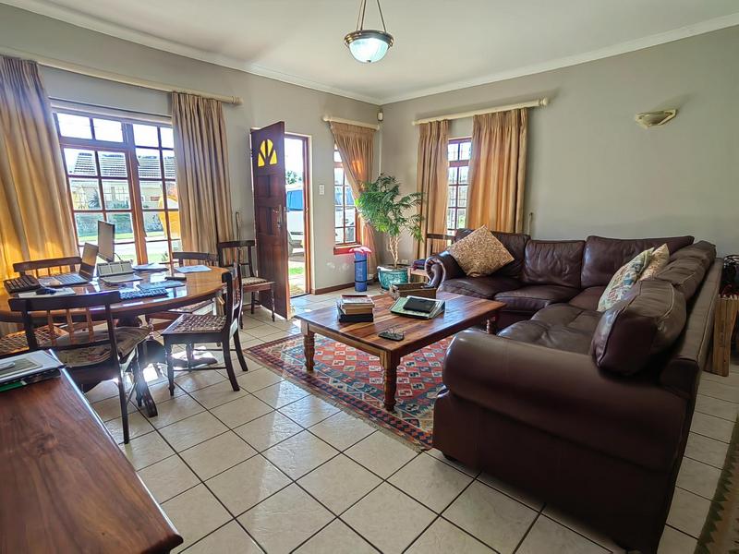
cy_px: 277
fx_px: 384
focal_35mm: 18
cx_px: 370
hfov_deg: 87.8
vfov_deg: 71.6
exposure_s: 1/50
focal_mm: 1.68
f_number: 2.2
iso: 80
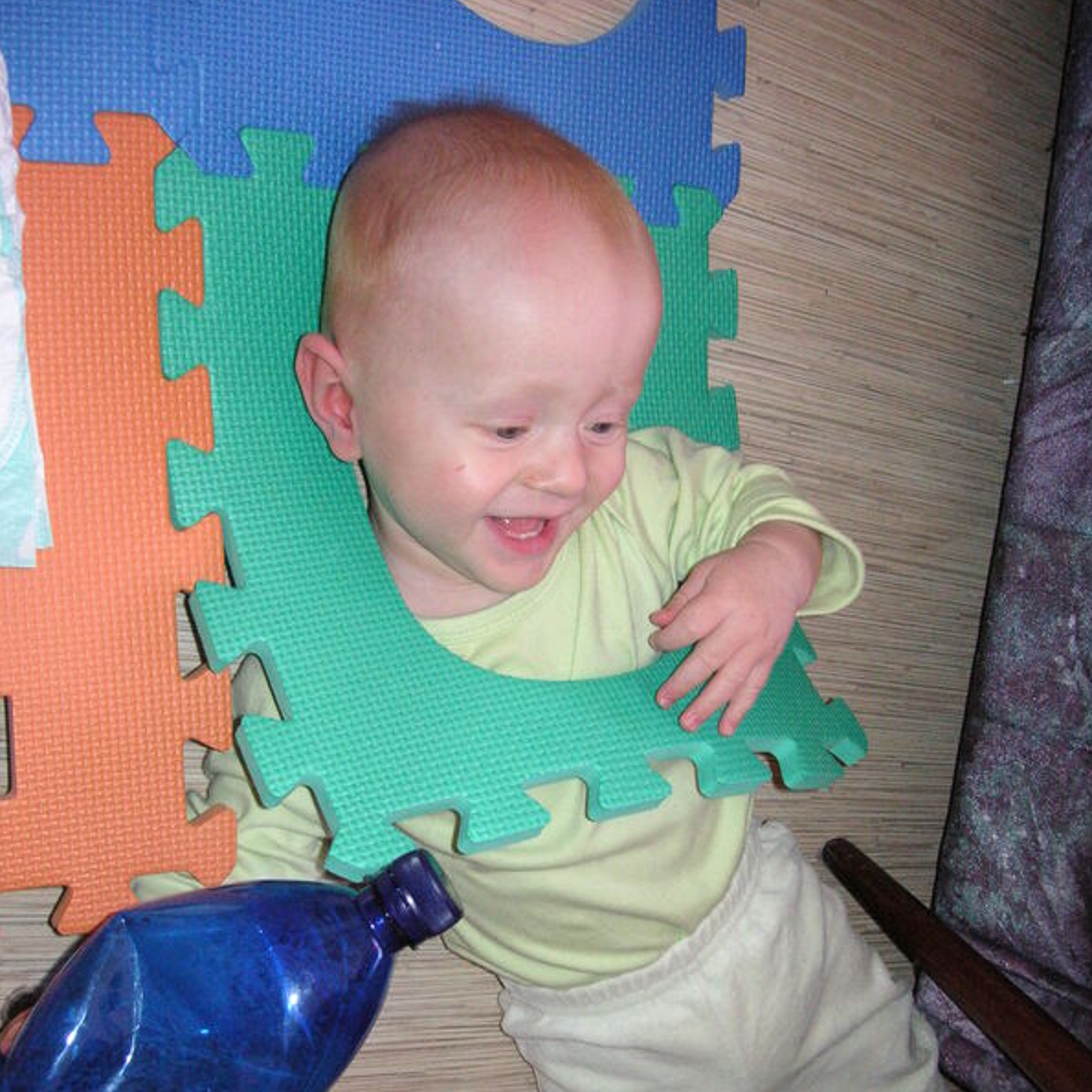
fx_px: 1570
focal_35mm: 44
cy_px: 681
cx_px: 549
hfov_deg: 38.3
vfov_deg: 38.1
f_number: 2.8
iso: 160
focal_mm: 6.1
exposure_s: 1/45
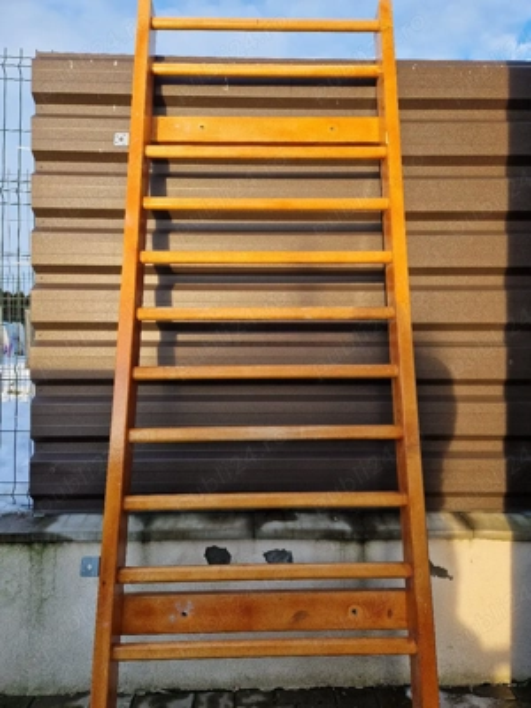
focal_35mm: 23
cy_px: 354
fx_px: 470
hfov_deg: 58.9
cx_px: 266
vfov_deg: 73.9
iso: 50
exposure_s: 1/217
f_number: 1.8
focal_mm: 5.4
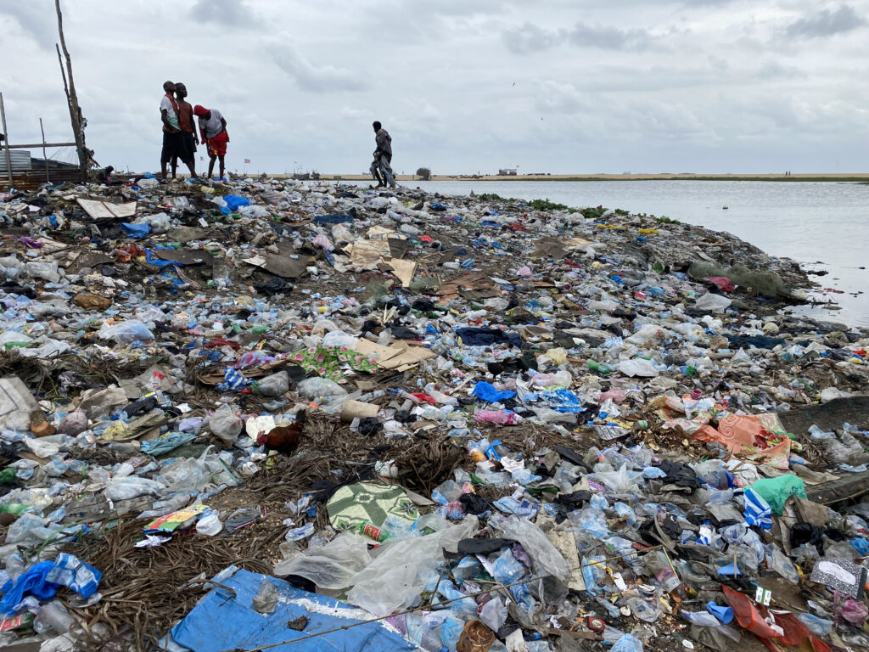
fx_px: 653
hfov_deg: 67.3
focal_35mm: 26
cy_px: 326
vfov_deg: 53.1
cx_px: 434
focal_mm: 4.25
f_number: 1.8
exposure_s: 1/2222
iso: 32
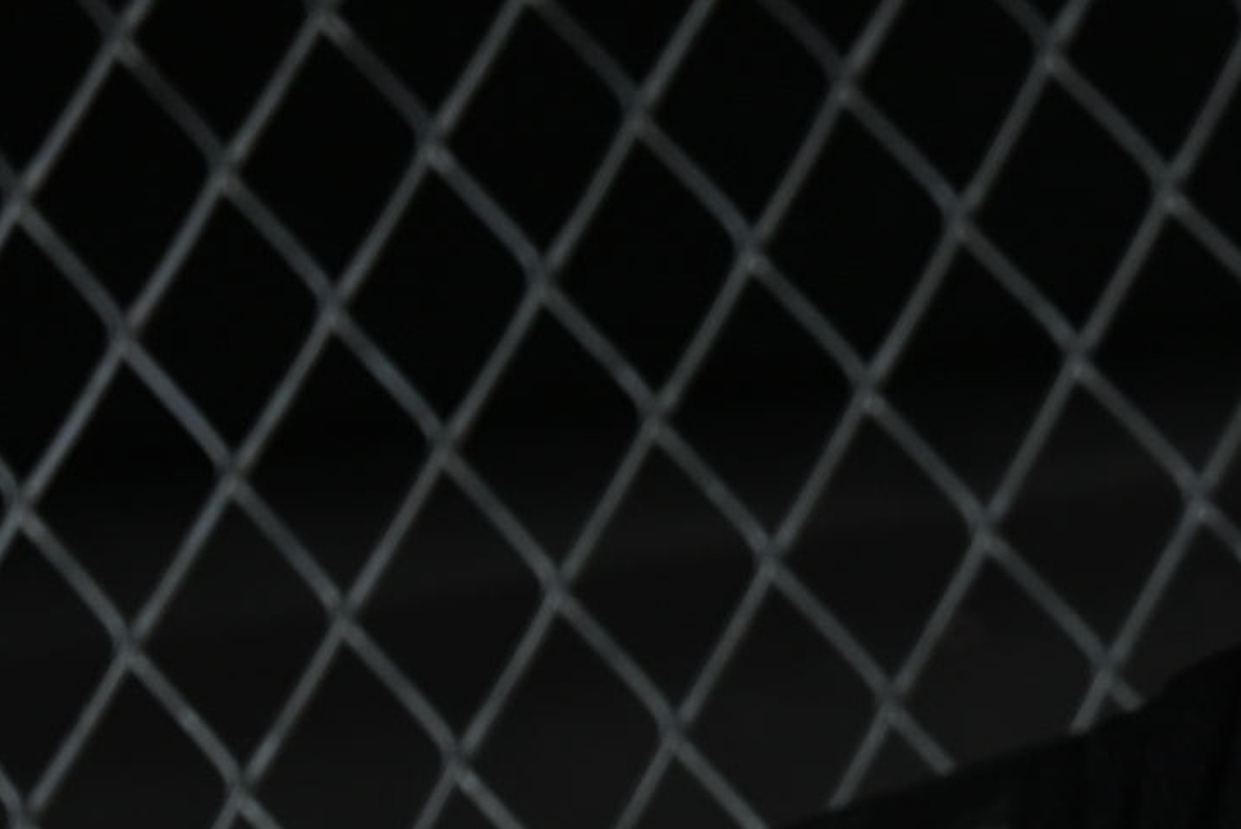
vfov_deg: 4.7
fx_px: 9966
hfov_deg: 7.0
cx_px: 1865
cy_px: 1440
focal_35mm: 289
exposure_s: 1/50
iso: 160
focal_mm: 50
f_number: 6.3
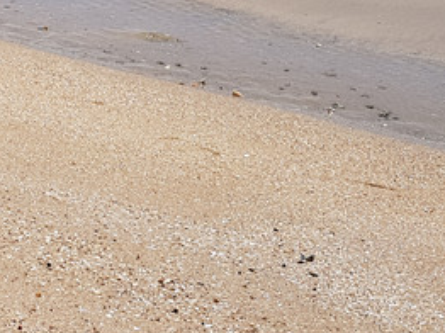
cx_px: 72
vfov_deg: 13.7
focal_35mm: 106
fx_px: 1361
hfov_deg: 18.3
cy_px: -29
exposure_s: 1/2984
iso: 40
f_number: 1.7
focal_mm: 4.2
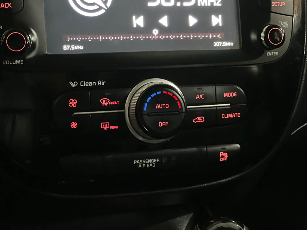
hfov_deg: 25.3
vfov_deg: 19.1
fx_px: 683
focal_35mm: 77
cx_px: 154
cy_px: 115
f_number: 2.8
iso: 2000
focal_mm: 9
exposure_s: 1/15
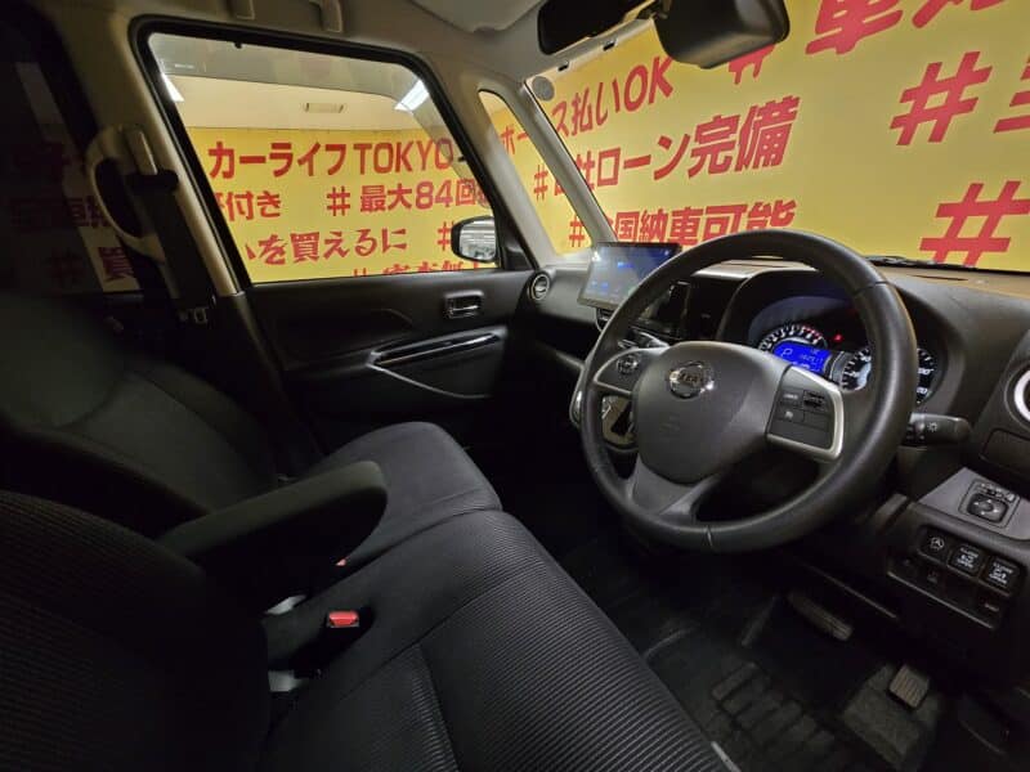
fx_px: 387
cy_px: 386
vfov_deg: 89.9
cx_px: 515
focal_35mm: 13
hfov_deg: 106.2
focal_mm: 2.2
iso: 500
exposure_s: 1/50
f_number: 2.2
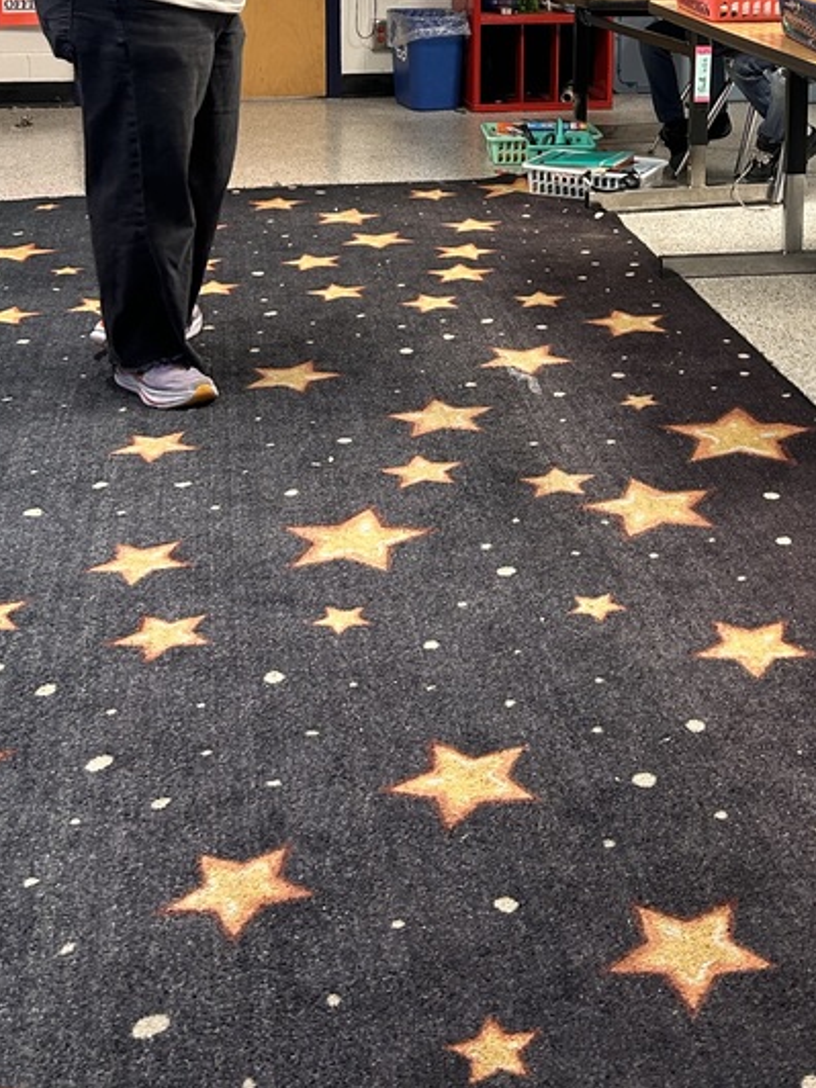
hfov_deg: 28.4
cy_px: 78
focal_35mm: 50
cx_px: 673
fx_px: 1572
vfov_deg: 35.6
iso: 125
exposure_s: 1/60
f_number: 1.5
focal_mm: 5.7
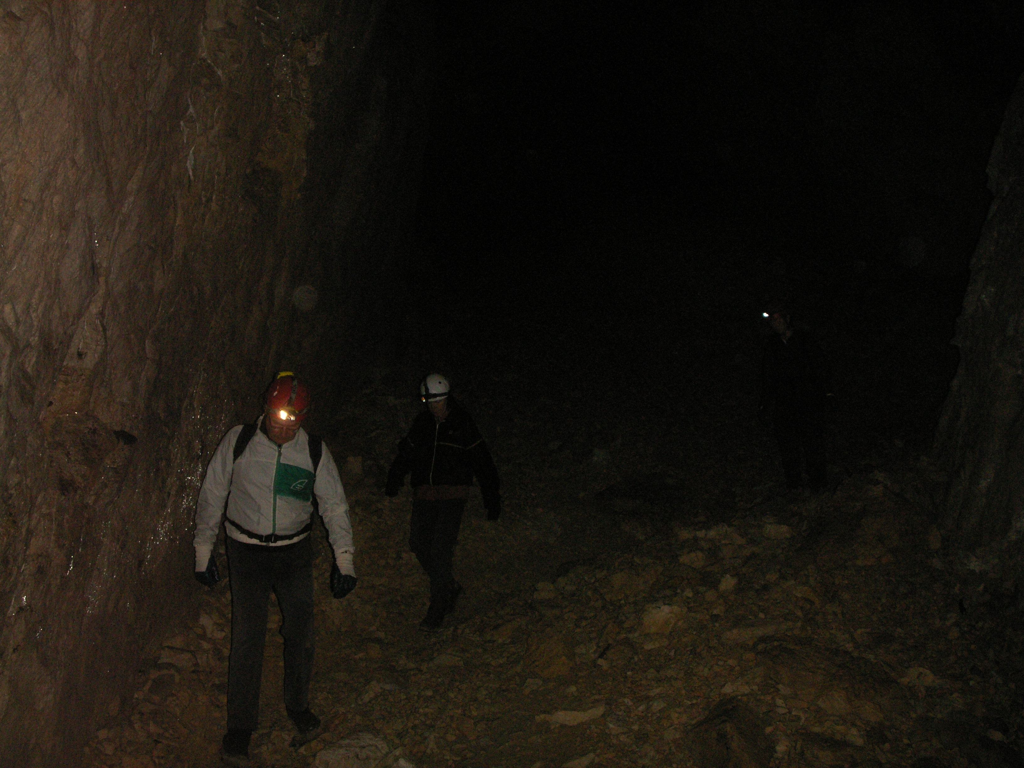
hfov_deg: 50.1
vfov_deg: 38.7
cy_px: 384
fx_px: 1095
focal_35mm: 37
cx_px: 512
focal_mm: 7.7
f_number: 3.5
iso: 160
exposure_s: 1/40
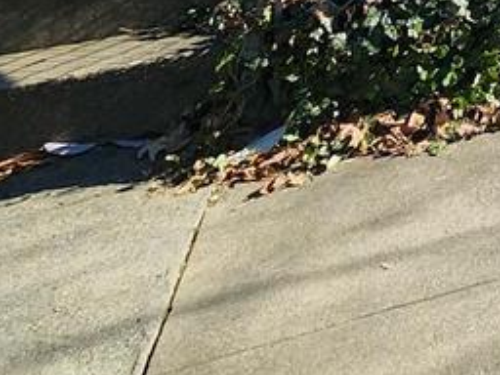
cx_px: 1023
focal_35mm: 73
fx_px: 1054
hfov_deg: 17.7
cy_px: -551
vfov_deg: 13.7
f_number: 2.2
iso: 50
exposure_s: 1/866
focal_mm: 2.2
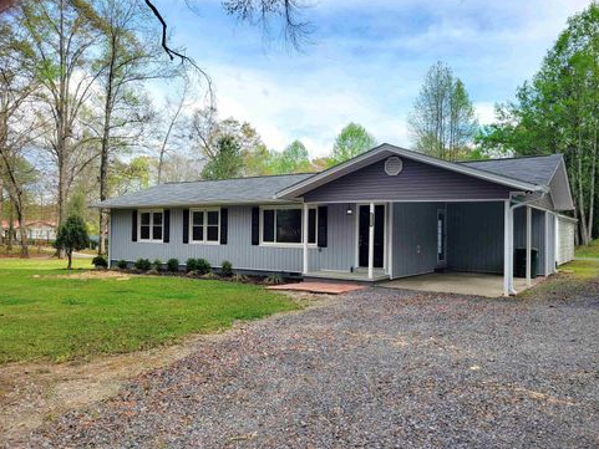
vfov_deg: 51.4
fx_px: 467
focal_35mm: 27
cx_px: 310
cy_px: 229
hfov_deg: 65.3
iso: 40
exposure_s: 1/1399
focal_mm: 5.4
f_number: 1.8
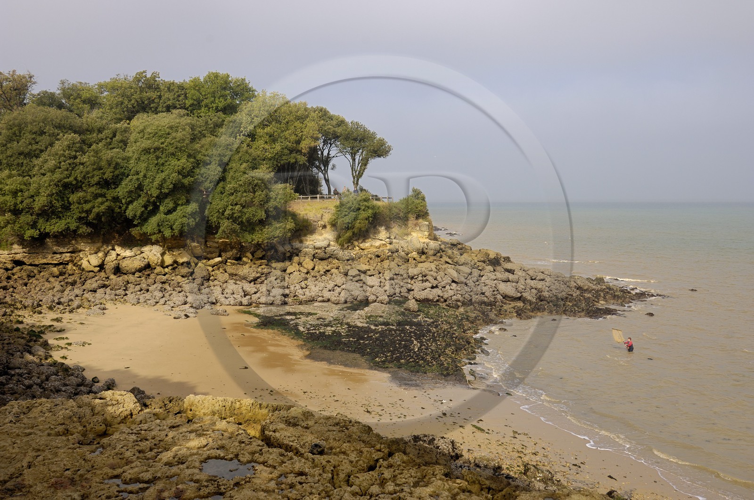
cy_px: 250
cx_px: 377
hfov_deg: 53.2
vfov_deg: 36.8
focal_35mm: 36
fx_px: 753
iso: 100
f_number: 8.5
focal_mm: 24
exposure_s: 1/160
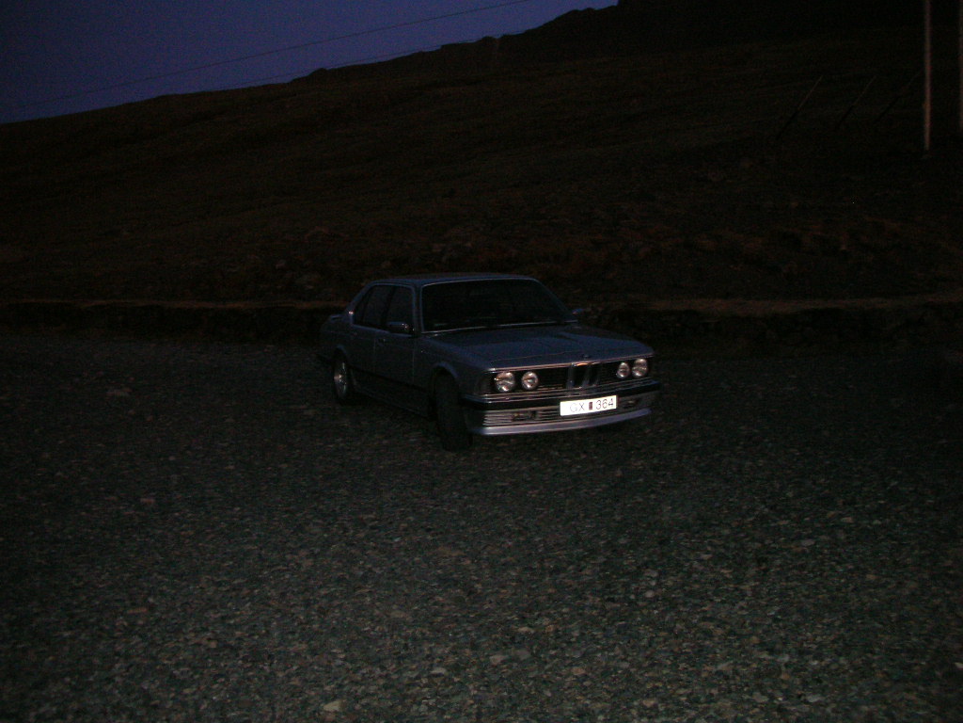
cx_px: 482
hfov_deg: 52.6
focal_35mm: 35
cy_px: 362
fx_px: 974
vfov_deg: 40.7
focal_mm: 5.8
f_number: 3
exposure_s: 1/60.1
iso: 200
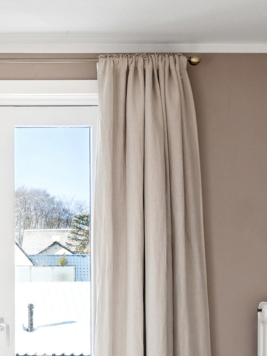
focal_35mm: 68
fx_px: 703
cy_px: 296
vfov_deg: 27.7
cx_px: -83
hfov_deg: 19.7
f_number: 8
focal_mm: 17
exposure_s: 1/125
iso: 200
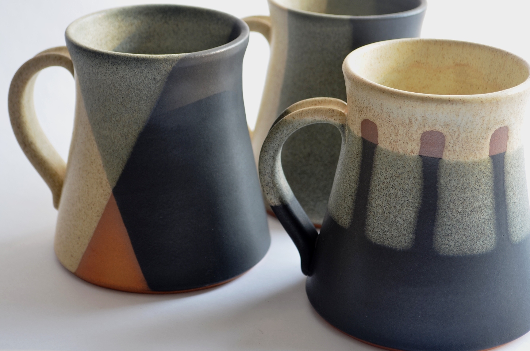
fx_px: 1234
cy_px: 161
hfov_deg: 24.2
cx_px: 291
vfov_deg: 16.2
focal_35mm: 84
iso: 100
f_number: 5.6
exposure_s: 1/15
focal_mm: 44
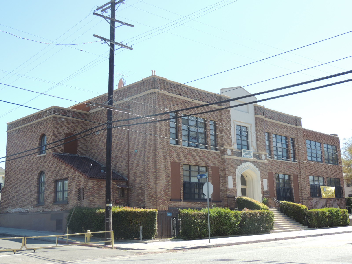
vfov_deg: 33.6
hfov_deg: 43.9
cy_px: 132
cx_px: 176
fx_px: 437
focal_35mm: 43
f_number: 3.4
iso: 100
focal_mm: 7.6
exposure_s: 1/400
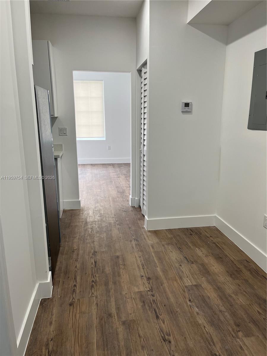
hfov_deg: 53.1
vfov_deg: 67.3
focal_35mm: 26
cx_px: 134
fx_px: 267
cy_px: 178
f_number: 1.6
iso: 100
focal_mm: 5.1
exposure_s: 1/120
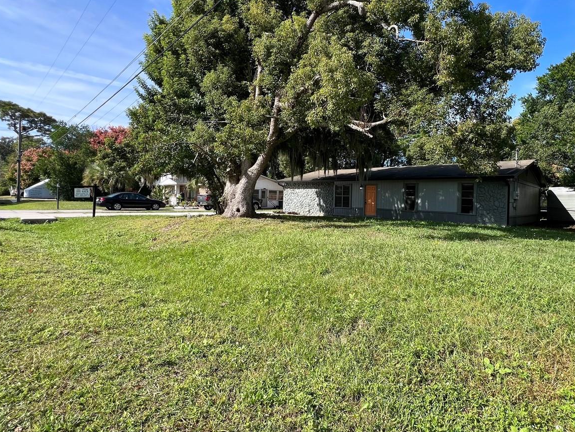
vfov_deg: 71.5
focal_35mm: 18
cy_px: 200
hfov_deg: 86.7
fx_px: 299
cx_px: 343
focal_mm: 1.57
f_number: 1.8
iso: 32
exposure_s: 1/630
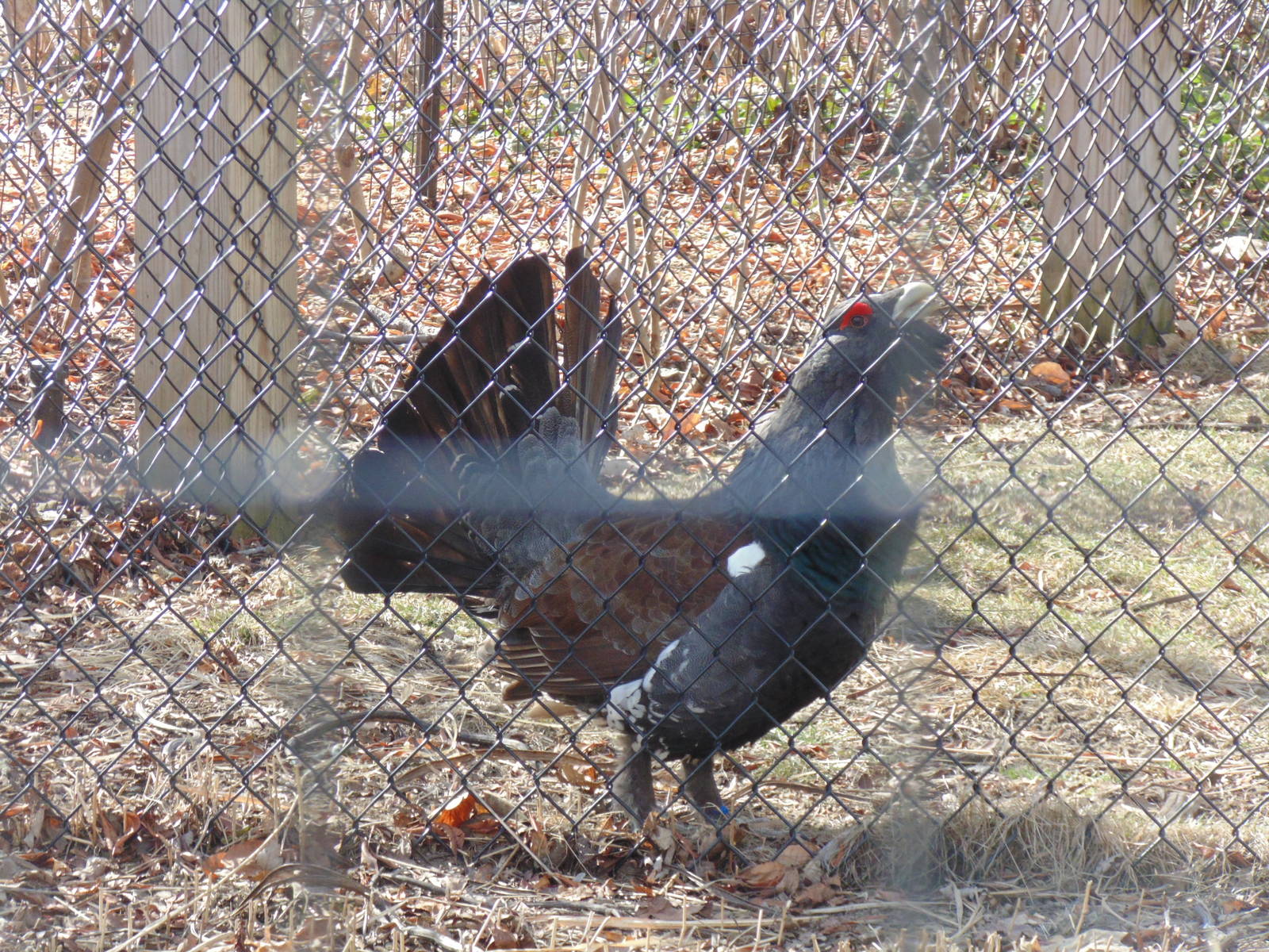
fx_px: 8652
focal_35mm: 236
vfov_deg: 6.3
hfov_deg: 8.4
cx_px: 634
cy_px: 476
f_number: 5.6
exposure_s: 1/125
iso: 160
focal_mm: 42.3
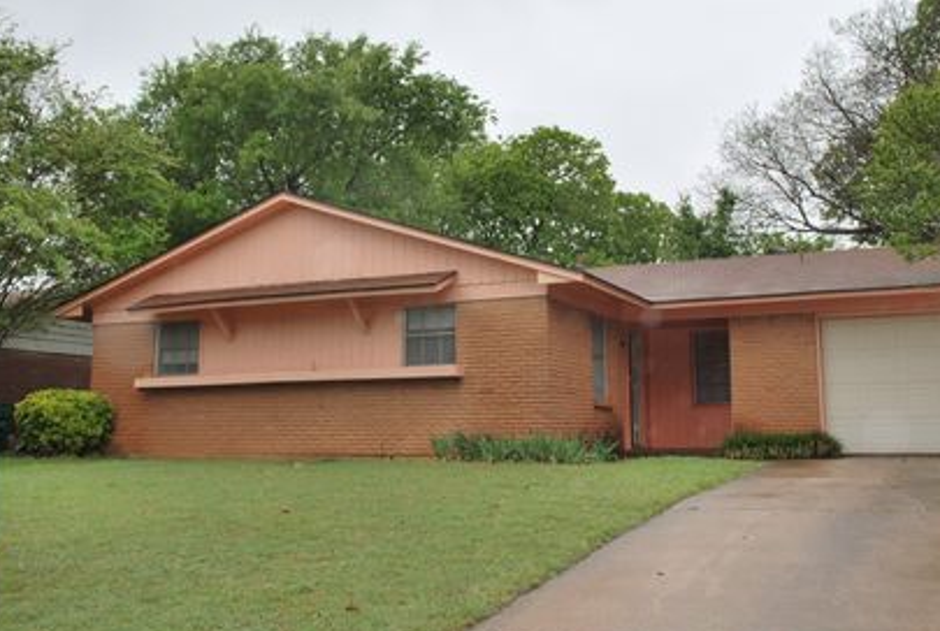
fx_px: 968
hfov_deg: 51.7
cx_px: 525
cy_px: 273
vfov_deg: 36.1
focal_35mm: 37
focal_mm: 20
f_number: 5.6
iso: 100
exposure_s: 1/200
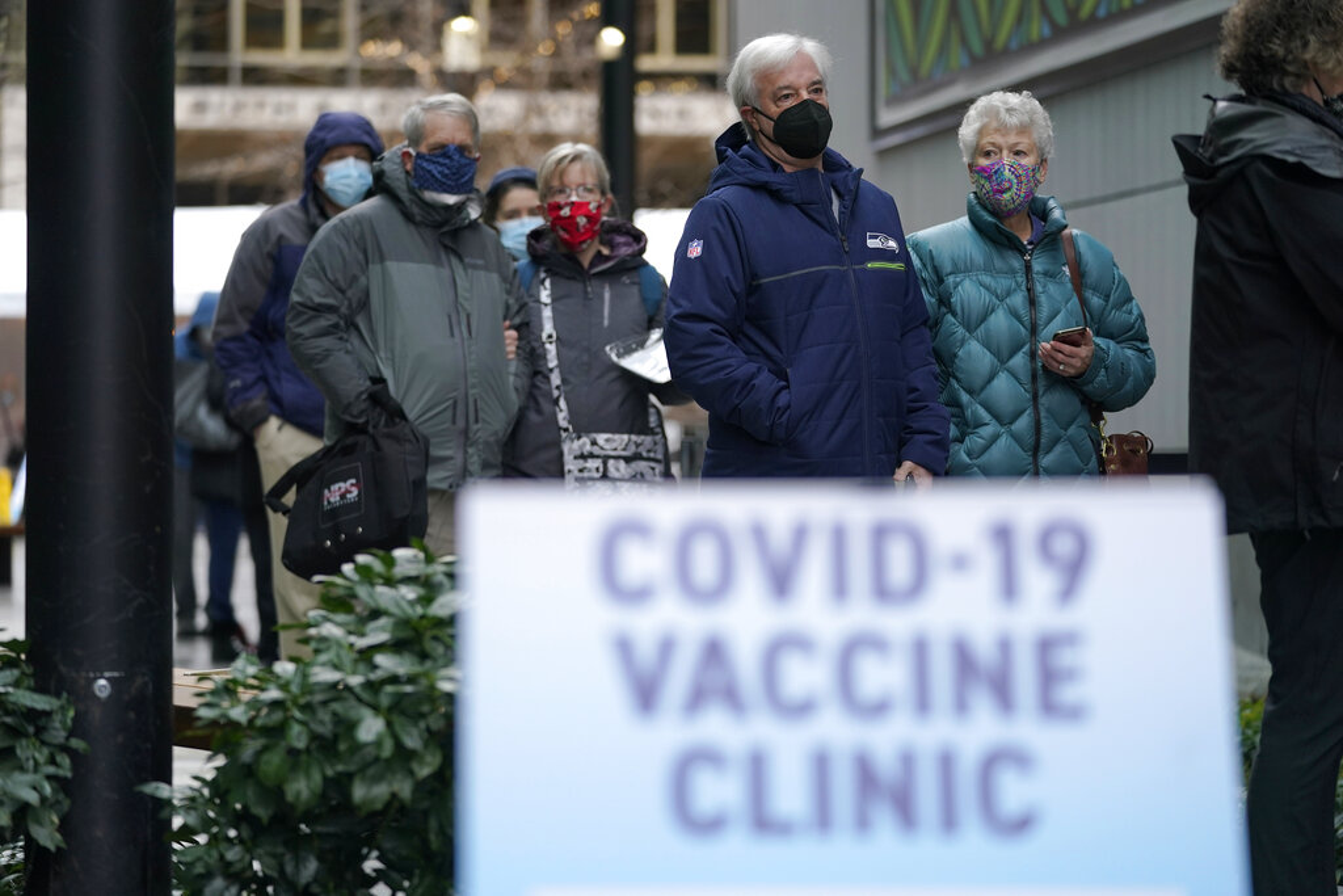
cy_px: 448
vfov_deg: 11.3
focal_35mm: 121
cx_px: 672
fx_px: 4514
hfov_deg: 16.9
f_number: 2.8
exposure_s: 1/500
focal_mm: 121
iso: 1000
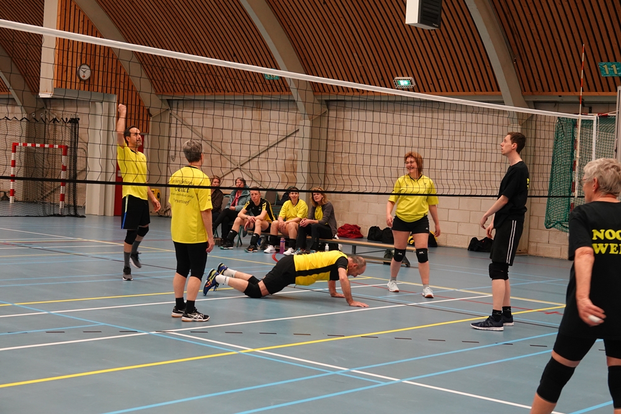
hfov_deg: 31.9
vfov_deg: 21.6
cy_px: 207
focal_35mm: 63
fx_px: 1087
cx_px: 310
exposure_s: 1/80
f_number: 3.5
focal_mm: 23.09
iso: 800
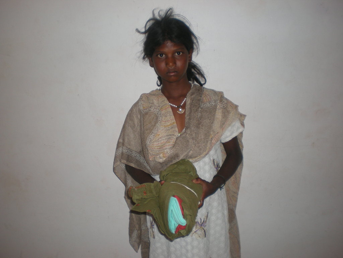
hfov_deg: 49.0
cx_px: 172
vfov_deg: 37.7
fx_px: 377
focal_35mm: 38
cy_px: 129
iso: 64
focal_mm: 6.3
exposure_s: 1/60
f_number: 3.1
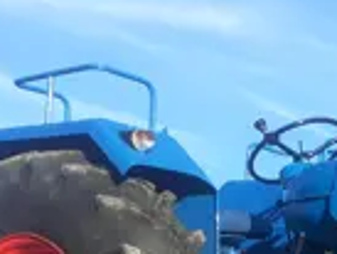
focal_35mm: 79
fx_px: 770
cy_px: 303
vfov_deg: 17.8
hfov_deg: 23.3
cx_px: 364
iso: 40
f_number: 1.9
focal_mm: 3.6
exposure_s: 1/1059
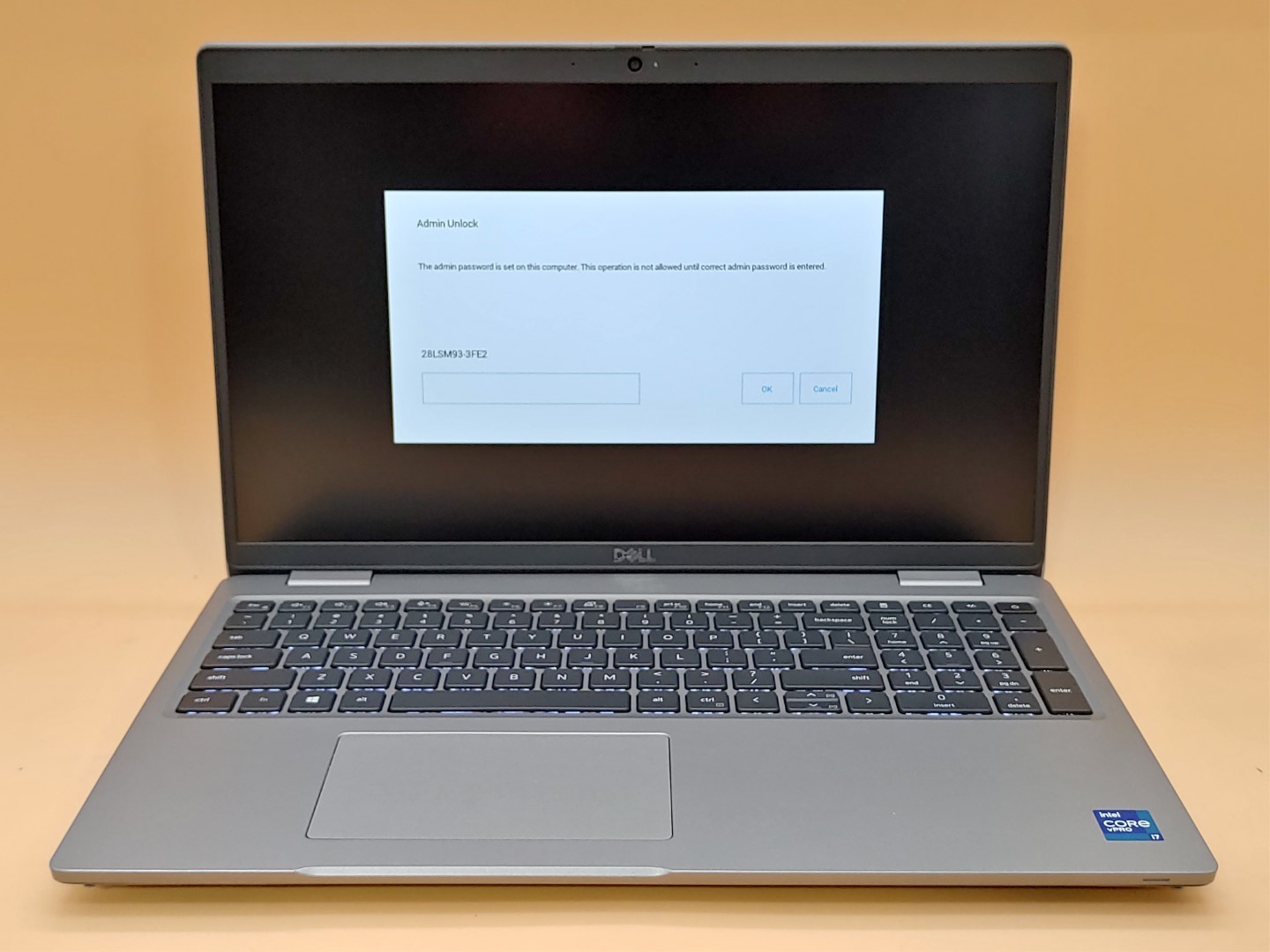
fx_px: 1614
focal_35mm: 44
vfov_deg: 32.9
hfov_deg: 42.9
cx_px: 635
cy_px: 476
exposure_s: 1/61
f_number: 1.8
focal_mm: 4.36
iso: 50
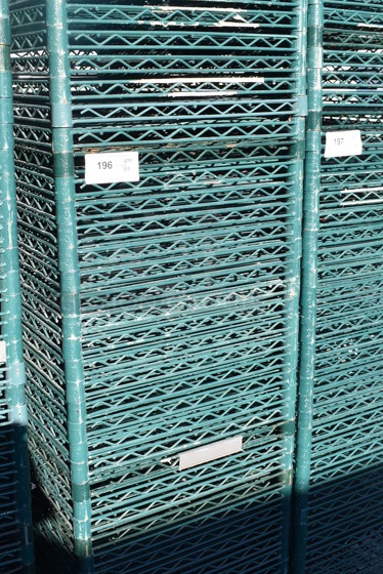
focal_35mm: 44
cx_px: 150
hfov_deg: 30.5
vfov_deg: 44.4
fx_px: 701
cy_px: 260
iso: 200
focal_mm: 18
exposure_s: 1/320
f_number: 7.1
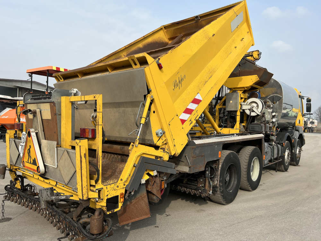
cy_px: 120
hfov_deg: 67.3
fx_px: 241
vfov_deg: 53.1
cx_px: 160
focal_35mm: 26
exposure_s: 1/2695
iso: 50
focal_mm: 5.7
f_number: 1.5
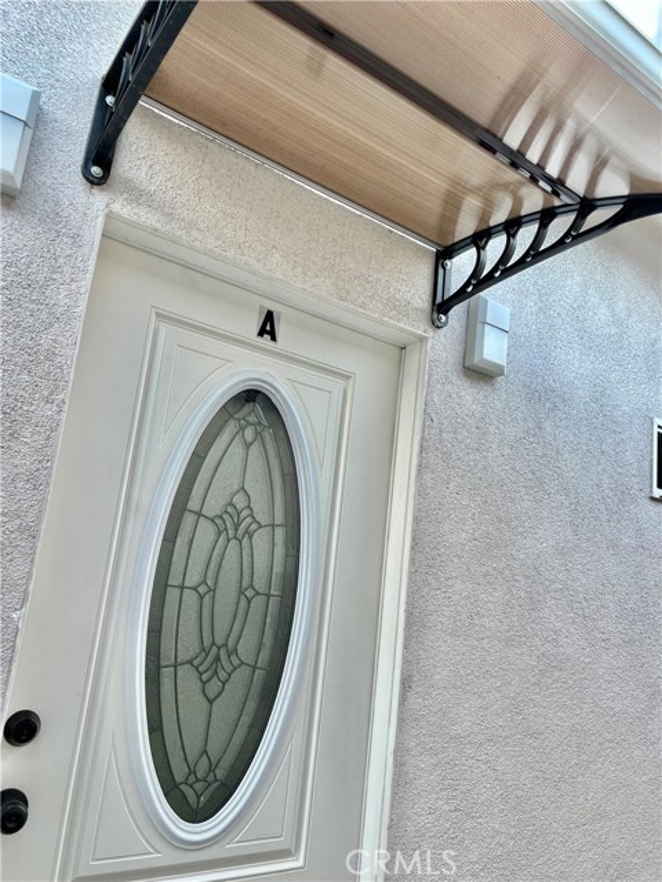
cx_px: 331
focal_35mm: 26
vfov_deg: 67.3
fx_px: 663
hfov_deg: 53.1
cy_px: 441
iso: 40
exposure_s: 1/121
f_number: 1.5
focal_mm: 5.7
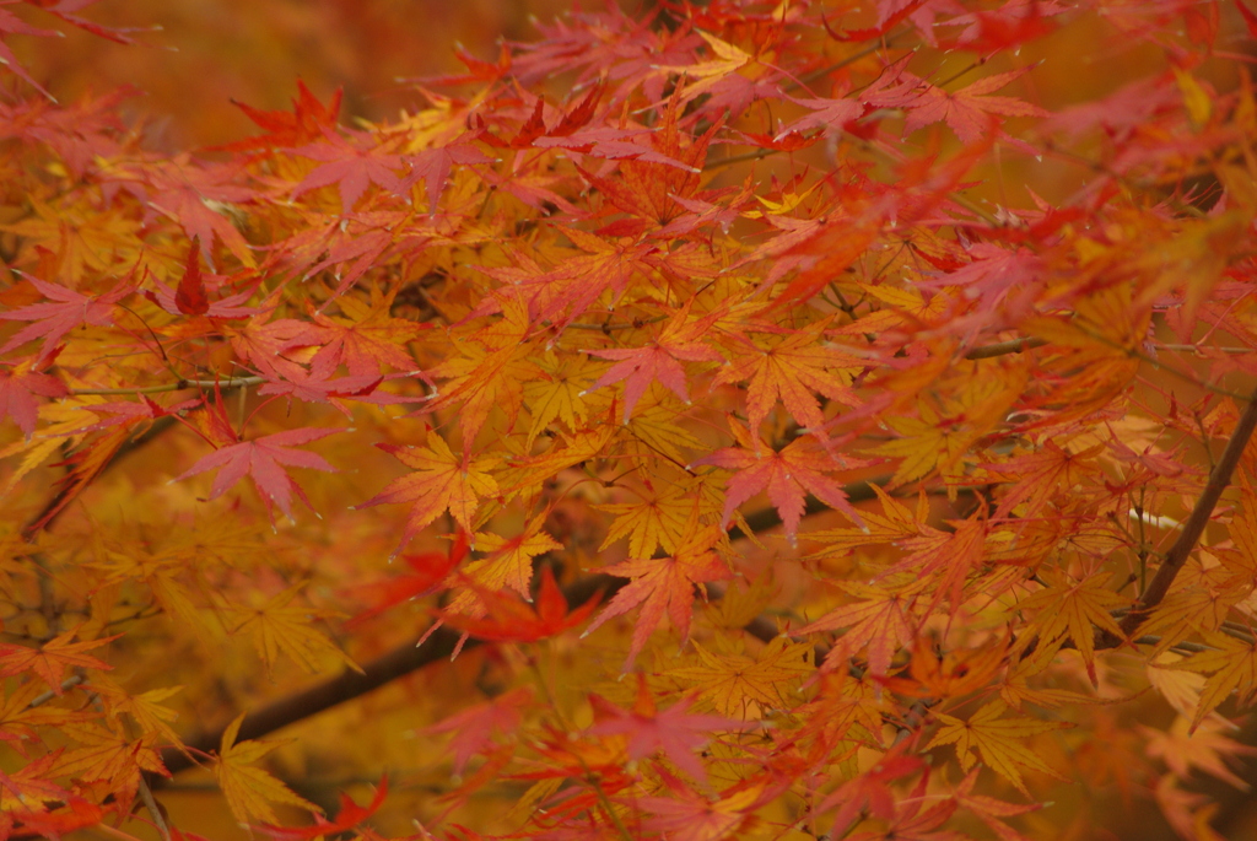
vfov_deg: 8.8
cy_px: 420
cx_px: 628
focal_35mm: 157
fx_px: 5487
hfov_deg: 13.1
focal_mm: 105
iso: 400
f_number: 5.6
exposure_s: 1/125
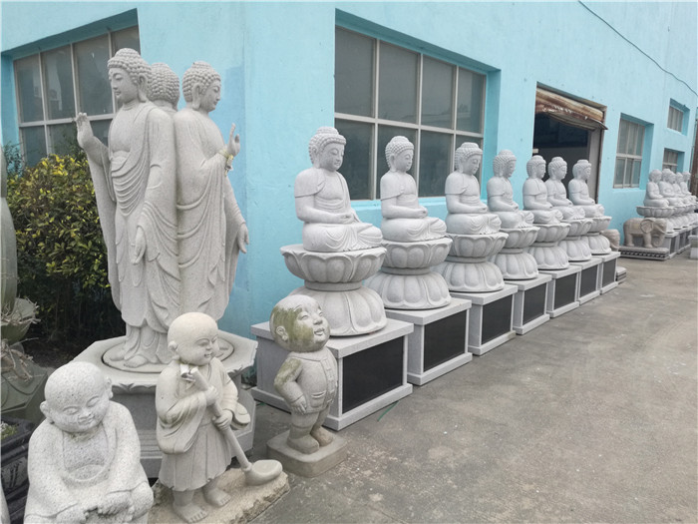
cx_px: 349
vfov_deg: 51.4
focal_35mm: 27
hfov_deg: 65.3
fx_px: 544
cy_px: 262
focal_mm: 4.04
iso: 80
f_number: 2
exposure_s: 1/100
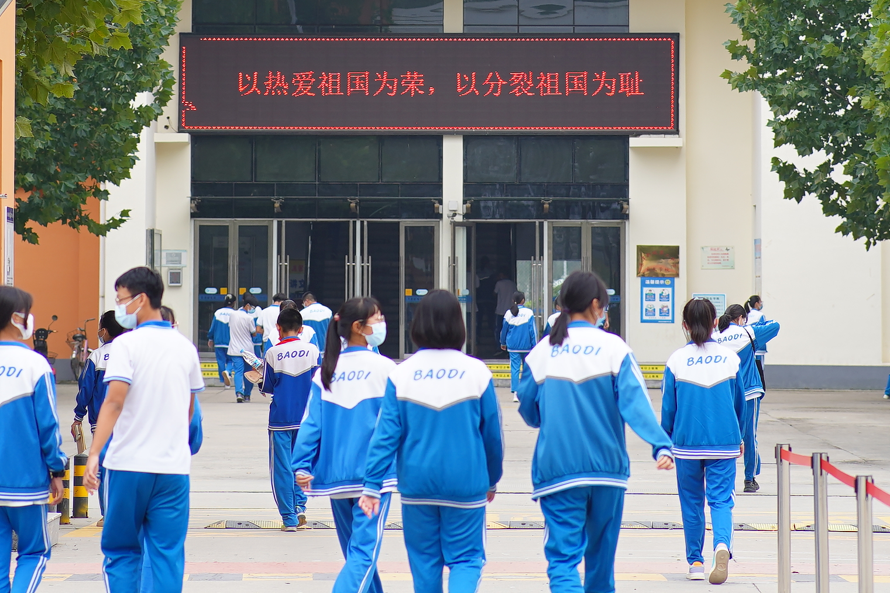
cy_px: -56
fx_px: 5438
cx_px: 395
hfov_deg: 9.4
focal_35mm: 220
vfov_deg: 6.2
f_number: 2.8
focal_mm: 85
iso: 100
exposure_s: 1/400
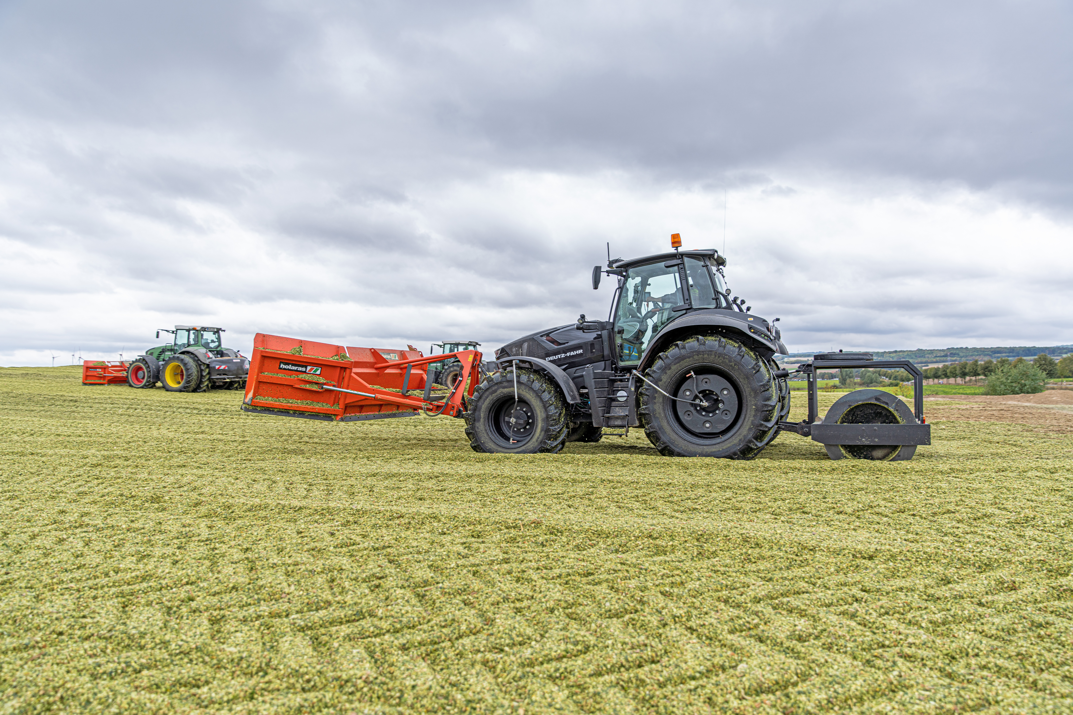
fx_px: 834
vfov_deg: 46.4
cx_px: 536
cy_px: 358
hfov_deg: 65.5
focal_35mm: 28
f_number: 3.5
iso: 100
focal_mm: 28
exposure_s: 1/400
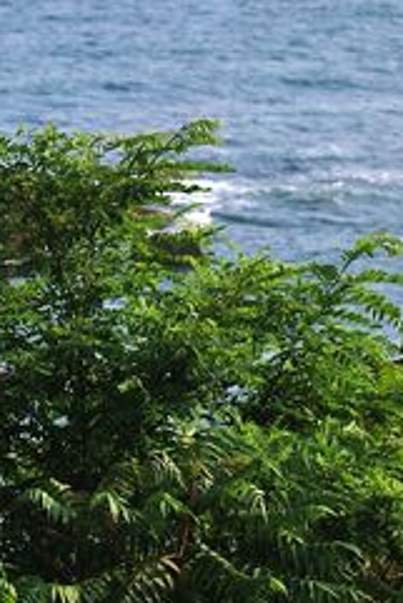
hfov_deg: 5.6
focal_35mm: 244
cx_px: 41
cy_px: 173
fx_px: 4091
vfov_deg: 8.4
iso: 100
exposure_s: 1/800
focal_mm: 70
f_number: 5.6
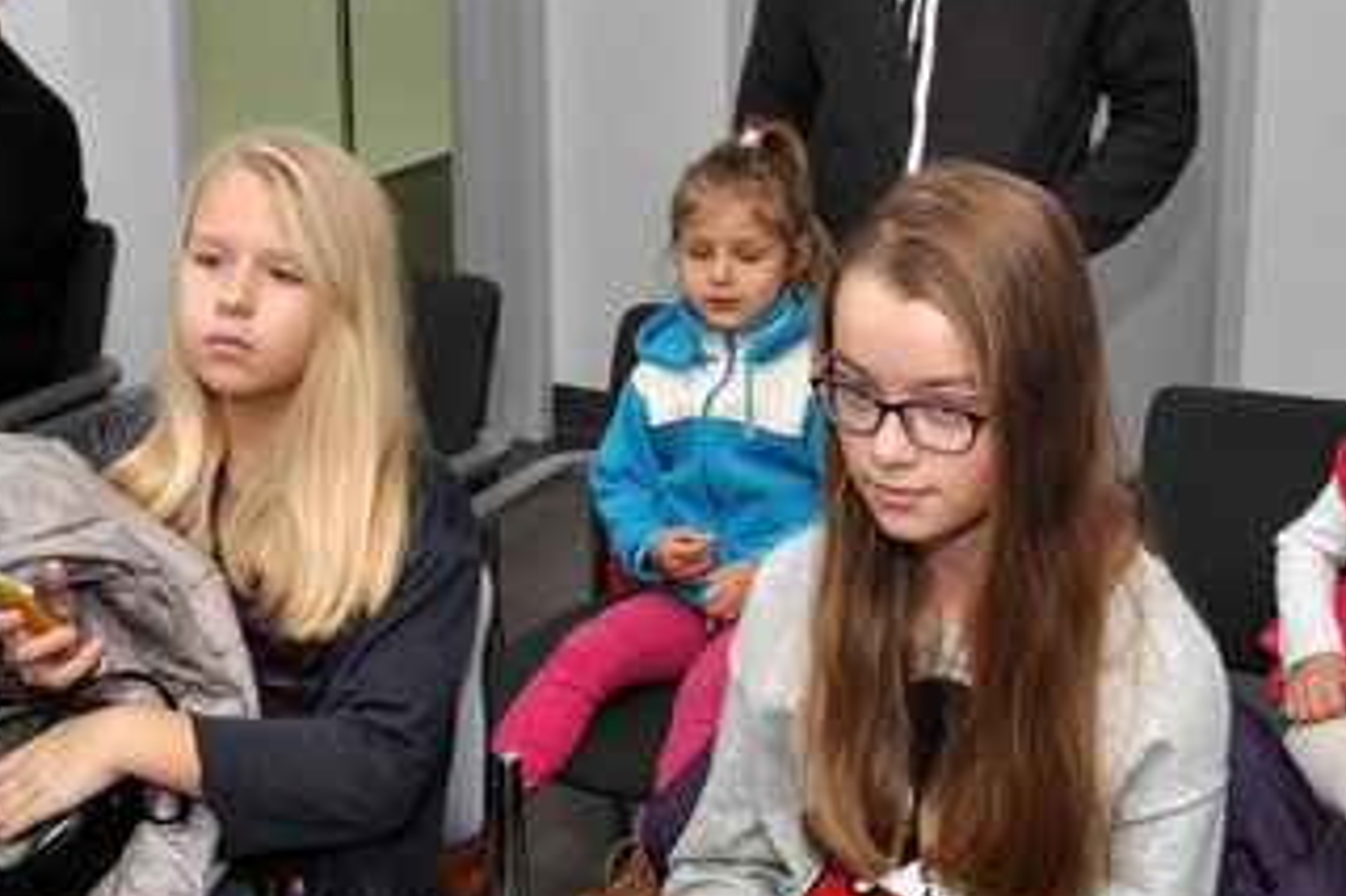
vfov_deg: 20.2
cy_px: 248
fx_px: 2504
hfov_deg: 30.1
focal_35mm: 67
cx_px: 660
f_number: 13
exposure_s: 1/60
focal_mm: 22
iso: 800
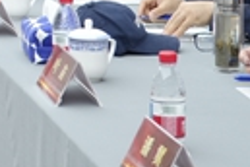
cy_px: -158
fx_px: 1555
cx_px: -316
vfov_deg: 6.0
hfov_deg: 8.5
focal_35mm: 224
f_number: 4
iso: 320
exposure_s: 1/80
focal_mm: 36
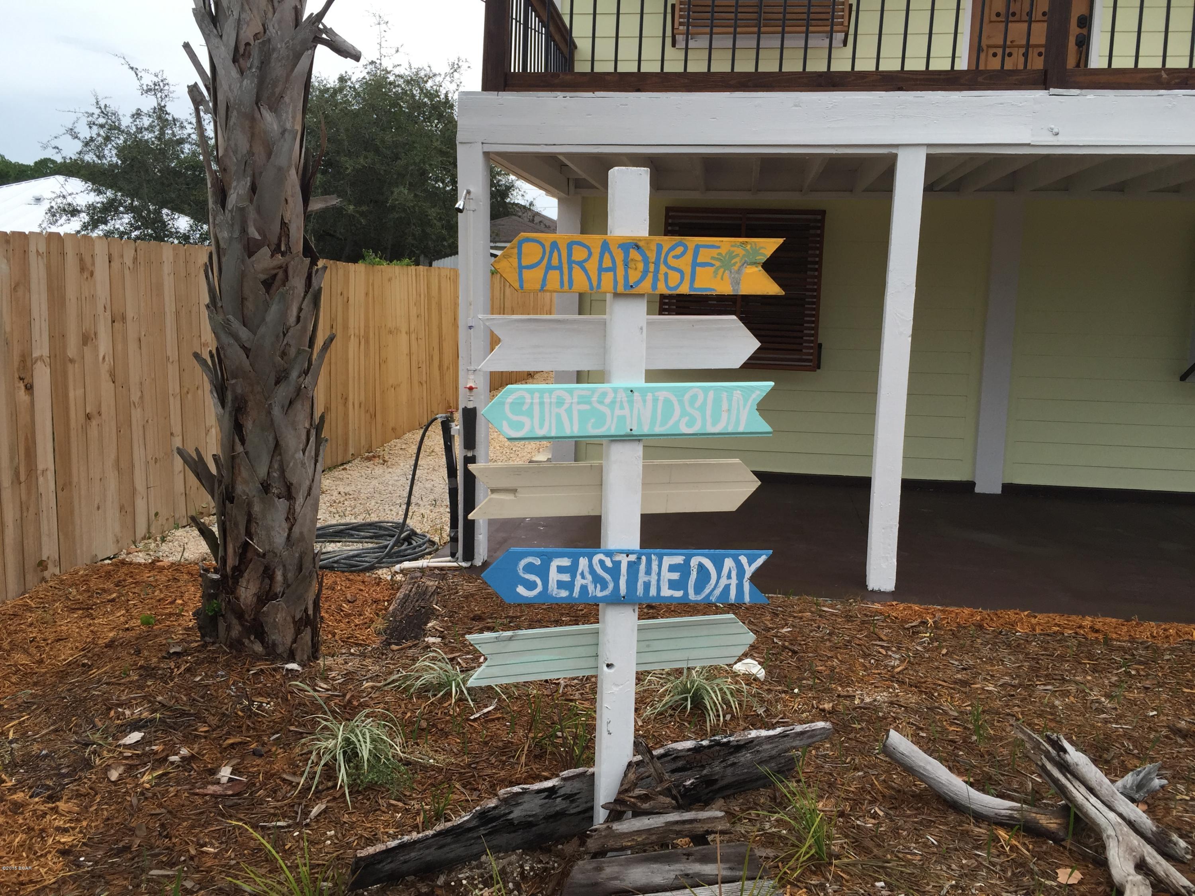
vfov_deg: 48.2
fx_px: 1001
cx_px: 598
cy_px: 448
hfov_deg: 61.7
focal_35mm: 29
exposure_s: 1/860
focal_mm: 4.15
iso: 32
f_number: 2.2
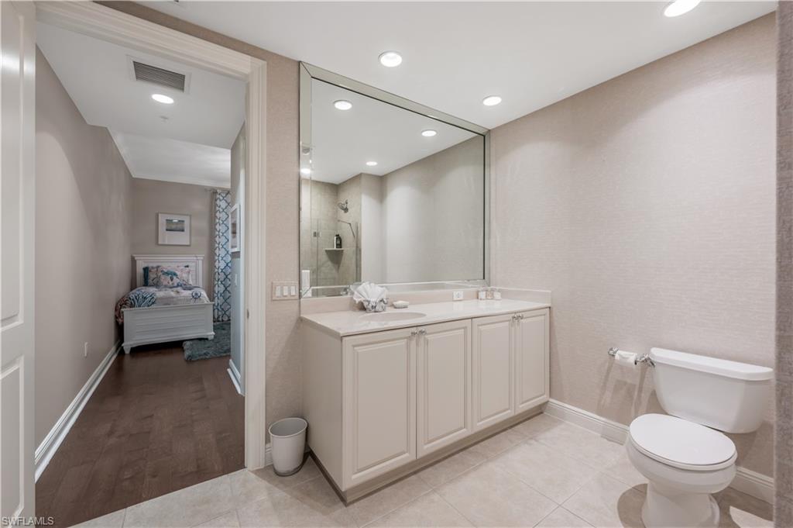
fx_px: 319
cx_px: 396
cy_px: 264
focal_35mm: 14
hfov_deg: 102.3
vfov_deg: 79.1
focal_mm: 14.5
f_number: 11
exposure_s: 1/3
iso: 125
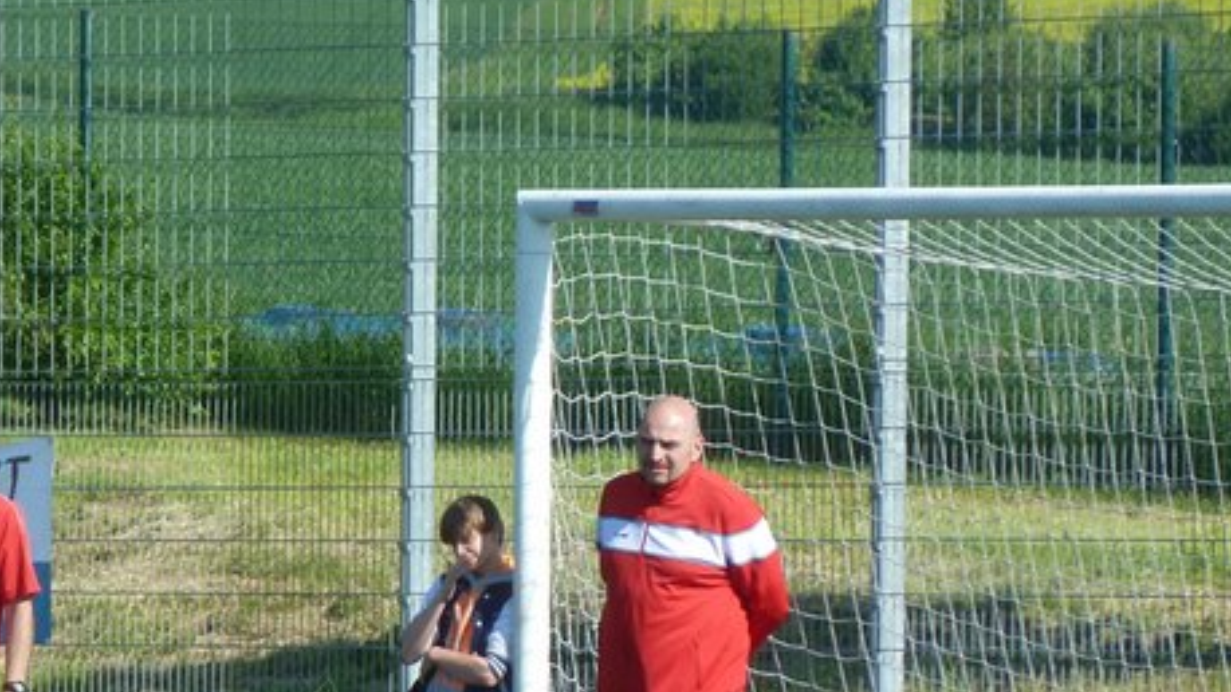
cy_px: 540
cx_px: 311
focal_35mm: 498
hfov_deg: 4.3
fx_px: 16252
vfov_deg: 2.4
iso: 160
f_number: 4.9
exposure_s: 1/500
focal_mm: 49.2
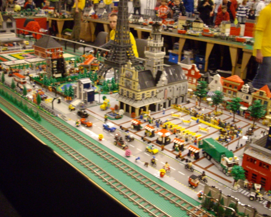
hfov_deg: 46.8
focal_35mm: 39
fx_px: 313
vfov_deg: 38.2
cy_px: 109
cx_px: 145
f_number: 2.8
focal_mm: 6.2
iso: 400
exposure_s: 1/8
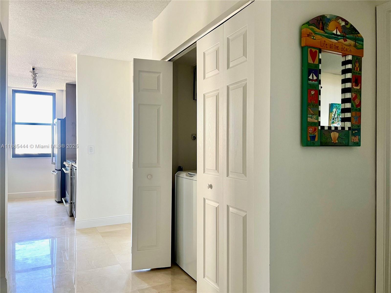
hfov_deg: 67.3
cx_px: 196
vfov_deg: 53.1
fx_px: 294
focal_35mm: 26
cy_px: 146
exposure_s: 1/62
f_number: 1.5
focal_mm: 5.7
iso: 125
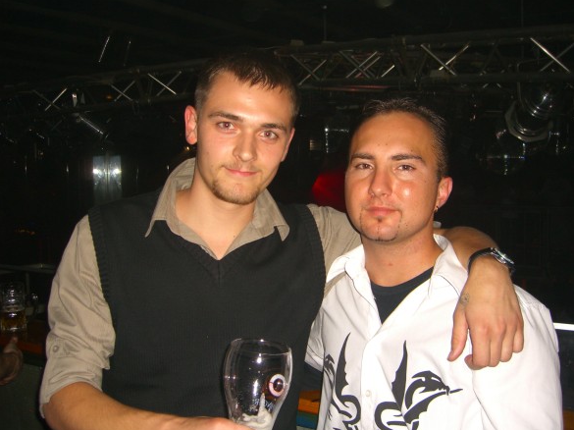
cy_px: 217
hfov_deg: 47.9
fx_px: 646
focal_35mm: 39
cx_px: 292
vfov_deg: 36.8
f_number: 2.8
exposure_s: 1/60
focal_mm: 7.9
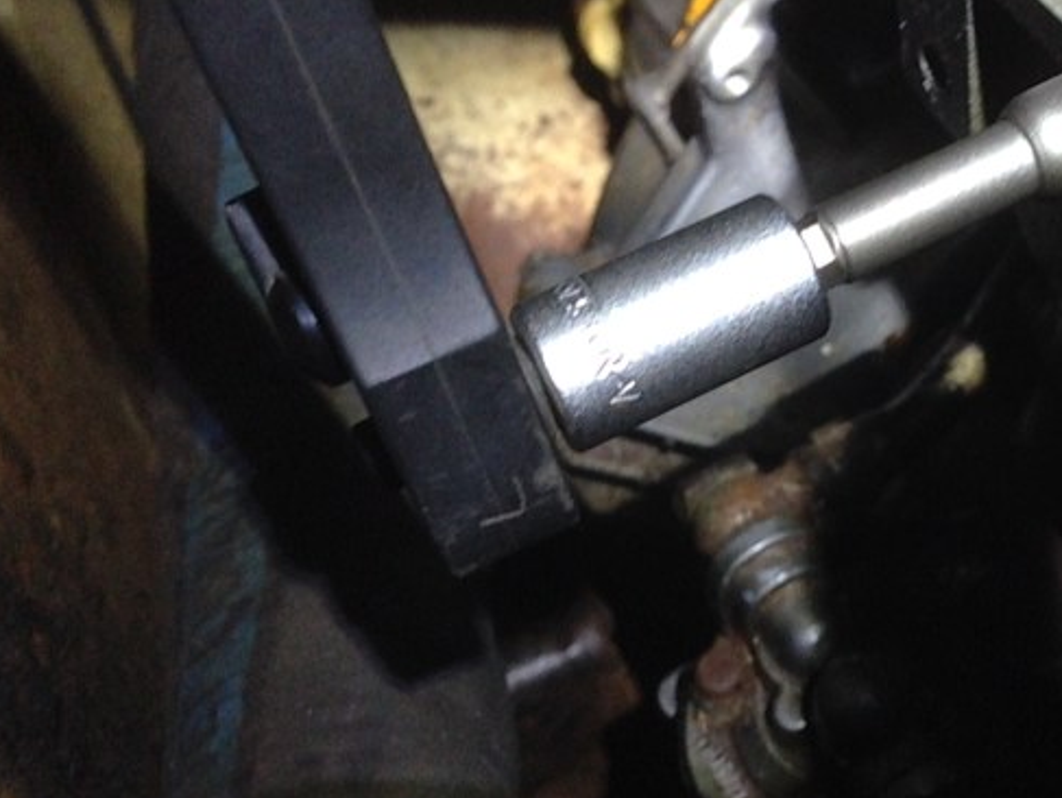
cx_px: 818
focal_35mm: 52
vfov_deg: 28.1
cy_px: 379
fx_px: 1597
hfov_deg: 35.8
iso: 250
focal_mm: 4.12
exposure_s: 1/120
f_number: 2.4
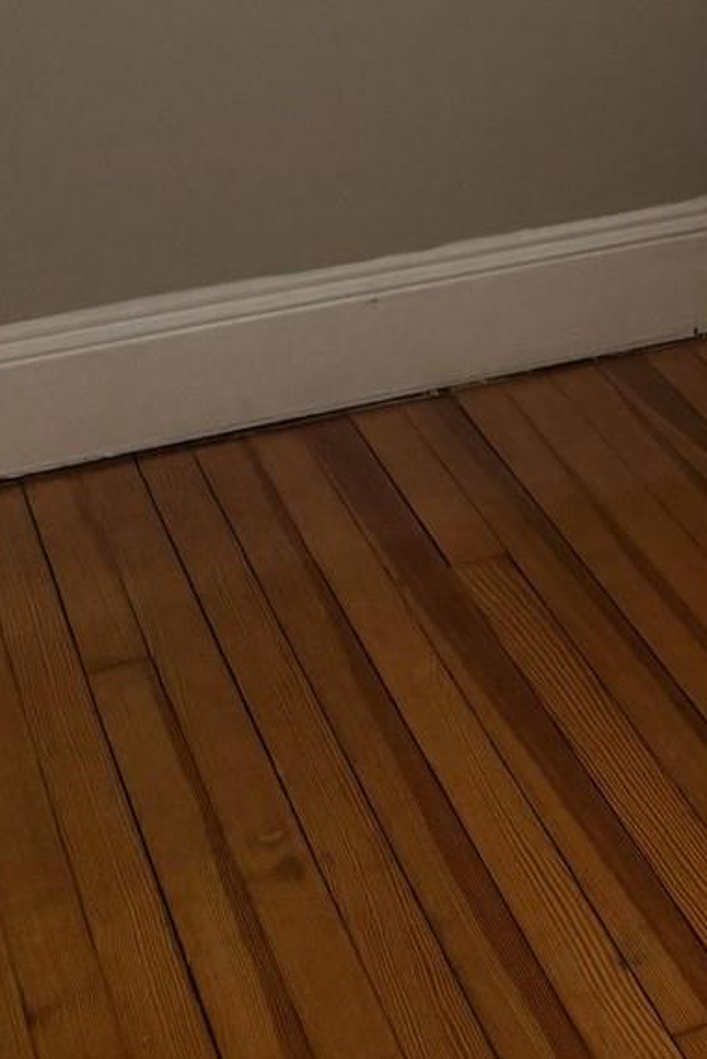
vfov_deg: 19.3
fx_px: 2856
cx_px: 1286
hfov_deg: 12.8
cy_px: -356
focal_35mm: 97
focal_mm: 5.96
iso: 50
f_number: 1.6
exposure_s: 1/421
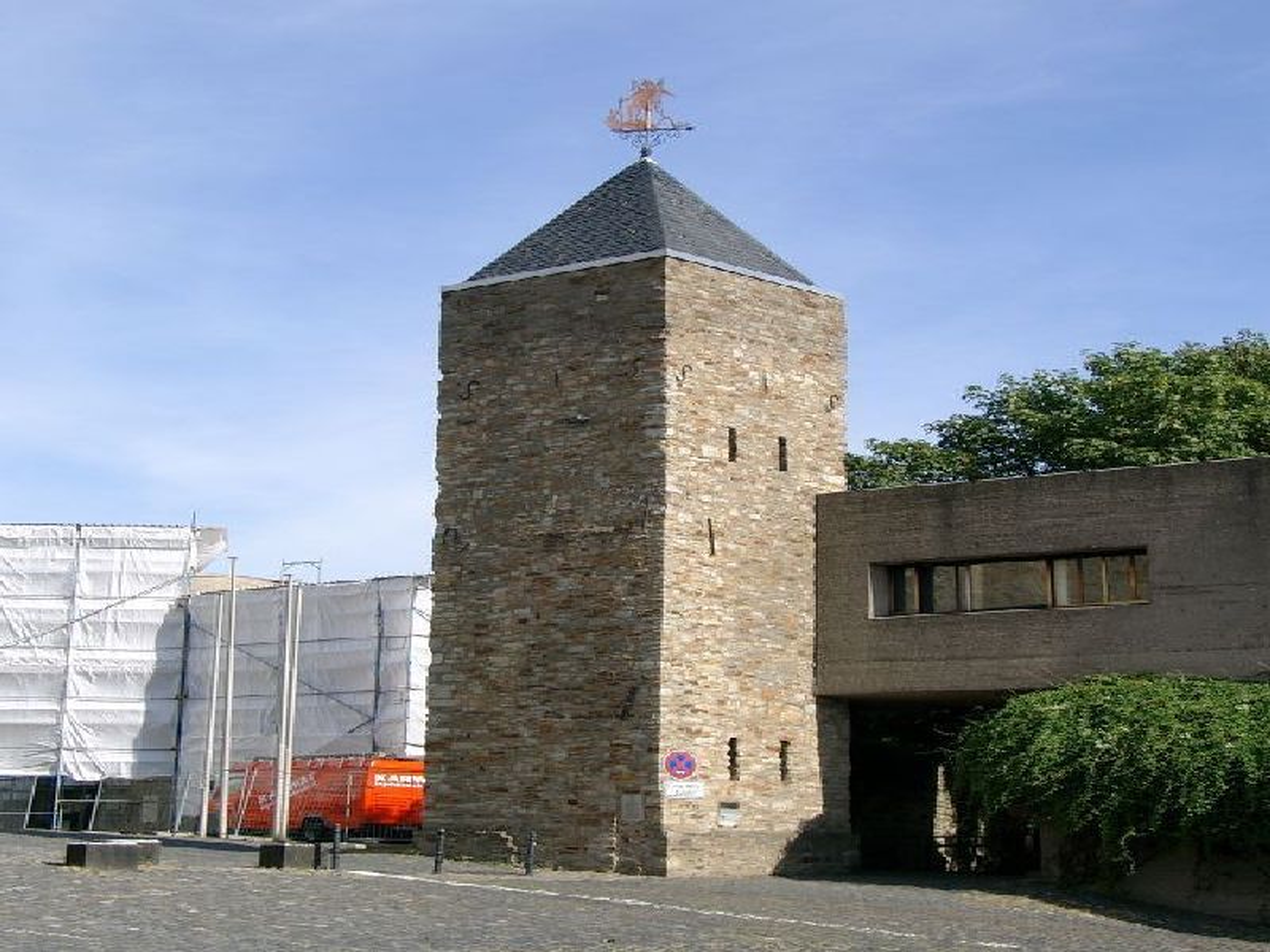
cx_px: 635
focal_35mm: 57
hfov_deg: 33.8
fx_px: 2091
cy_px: 476
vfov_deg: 25.7
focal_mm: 11.76
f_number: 4
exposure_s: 1/622
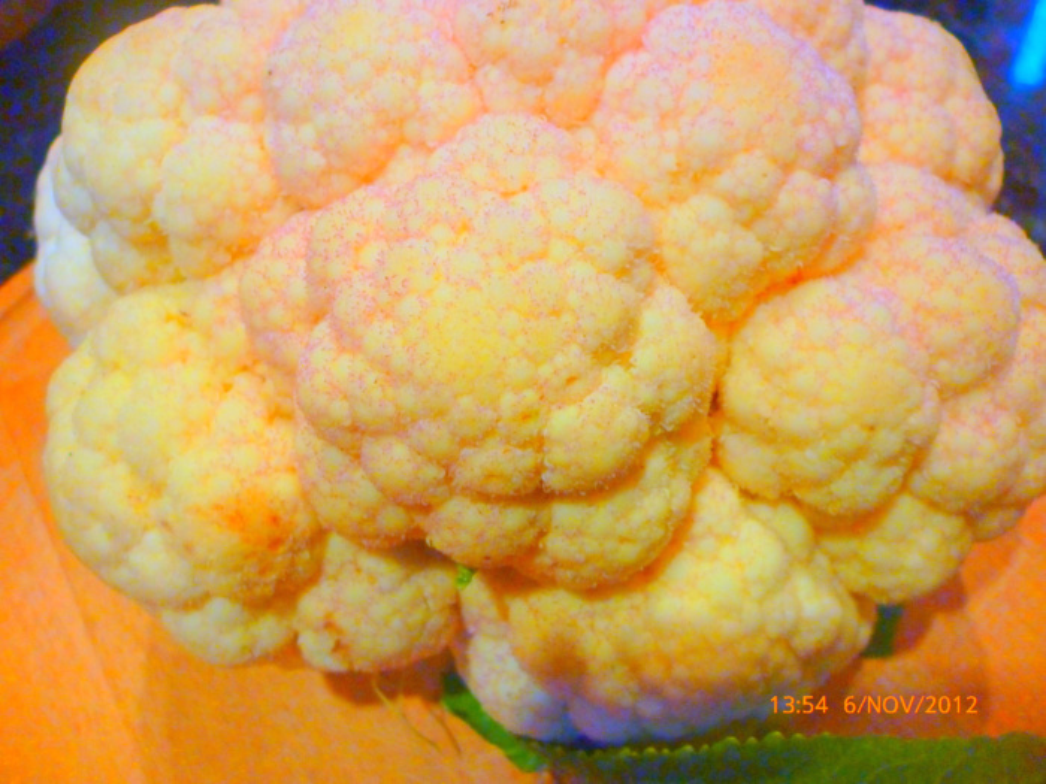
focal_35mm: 28
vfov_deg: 49.7
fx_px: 846
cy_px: 392
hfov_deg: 63.4
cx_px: 523
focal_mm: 5
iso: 400
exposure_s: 1/30
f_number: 3.1
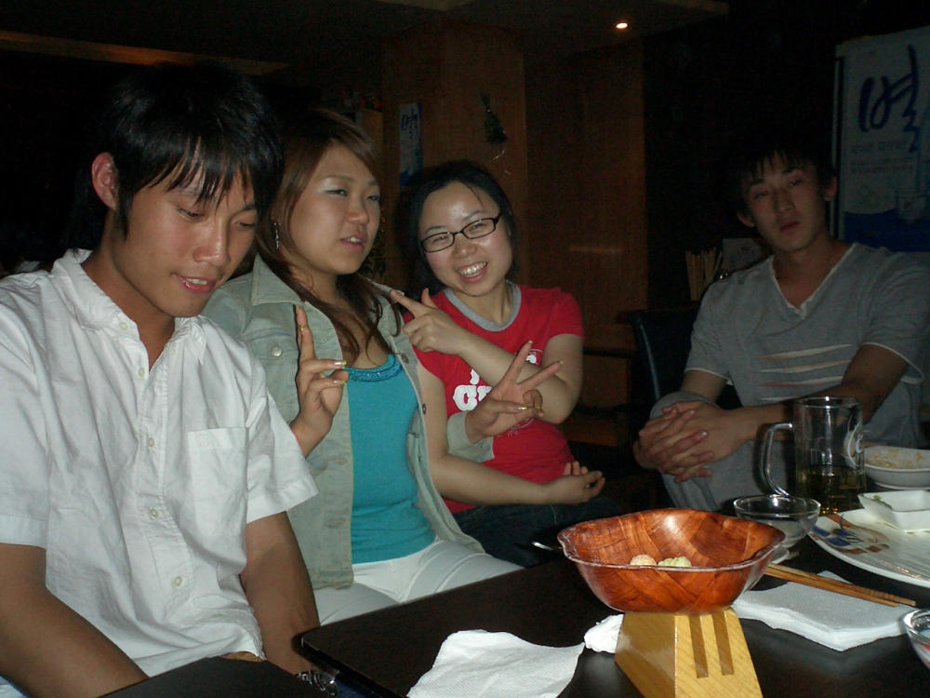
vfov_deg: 38.7
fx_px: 994
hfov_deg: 50.1
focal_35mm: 37
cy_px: 349
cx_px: 465
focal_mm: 5.6
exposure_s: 1/40
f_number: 3.5
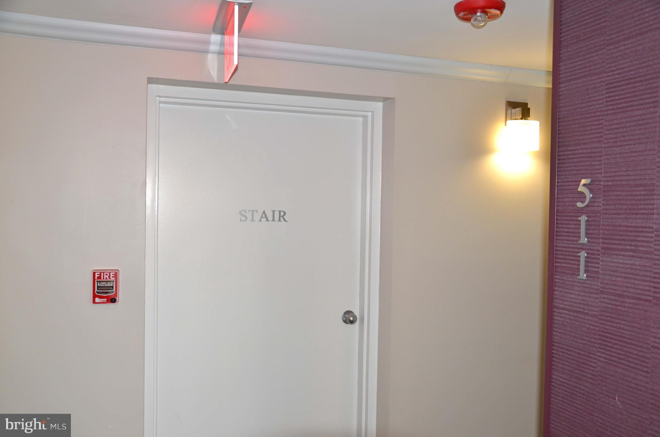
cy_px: 218
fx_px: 604
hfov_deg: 57.3
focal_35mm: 33
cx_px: 330
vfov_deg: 39.8
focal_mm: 22
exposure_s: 1/60
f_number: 4
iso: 400
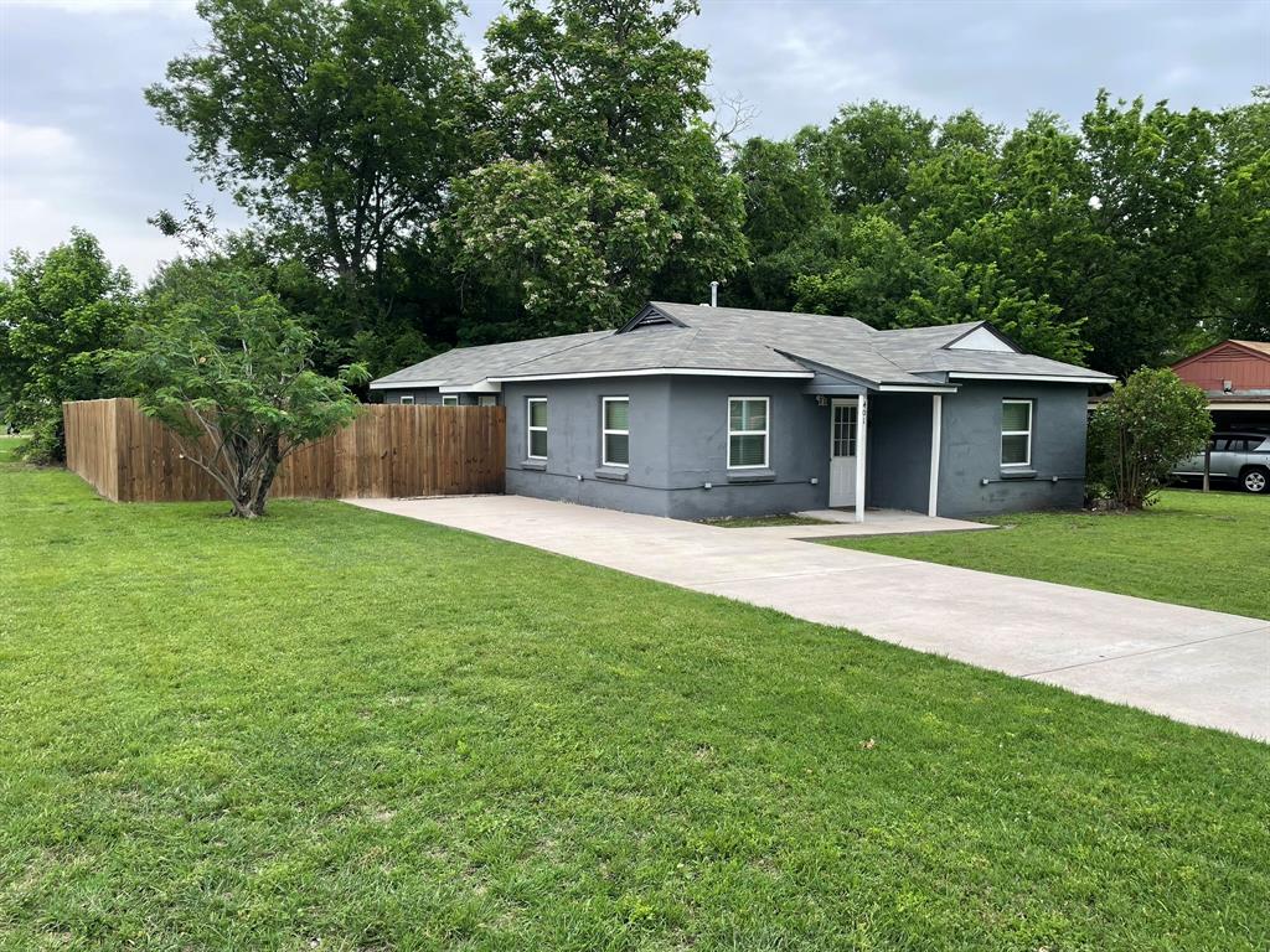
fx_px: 954
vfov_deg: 53.1
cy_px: 476
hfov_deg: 67.3
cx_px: 635
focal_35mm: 26
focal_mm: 4.2
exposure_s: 1/295
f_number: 1.6
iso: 32
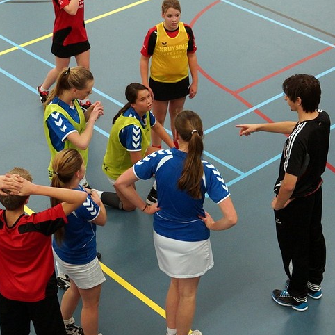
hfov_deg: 26.4
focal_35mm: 65
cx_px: 114
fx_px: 712
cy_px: 187
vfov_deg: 26.5
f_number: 2.8
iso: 800
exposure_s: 1/200
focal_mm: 24
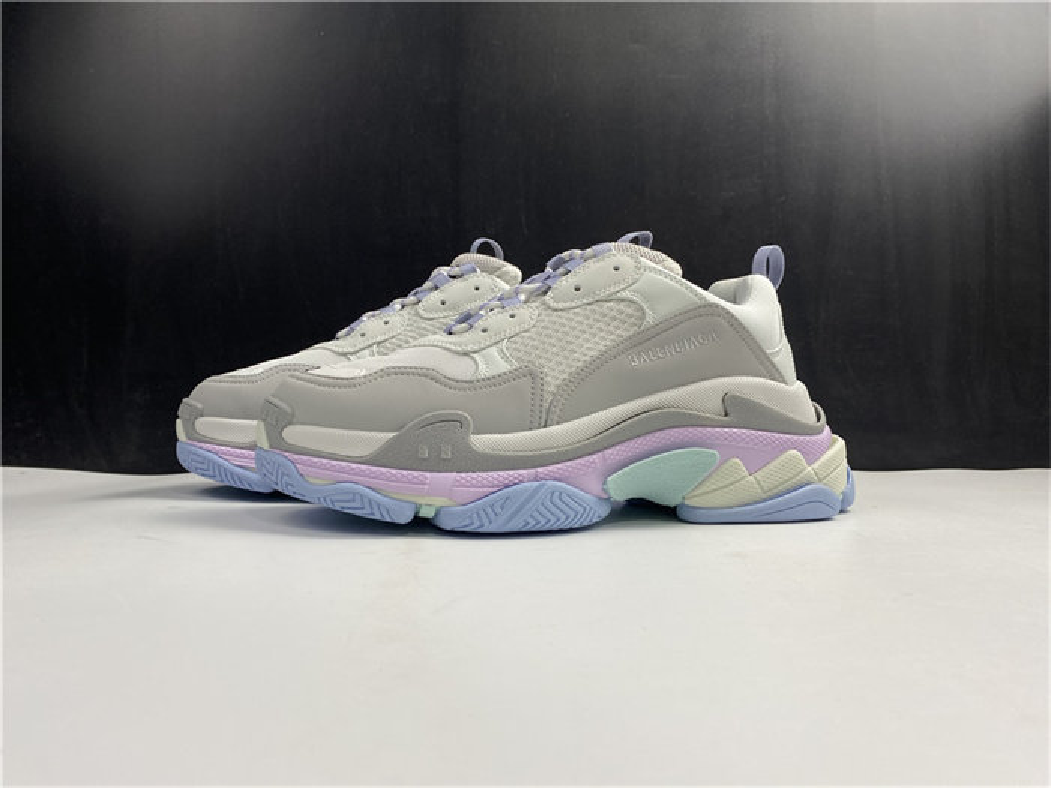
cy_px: 394
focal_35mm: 26
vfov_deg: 53.1
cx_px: 526
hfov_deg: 67.3
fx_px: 789
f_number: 1.8
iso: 50
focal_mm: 4.25
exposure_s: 1/122
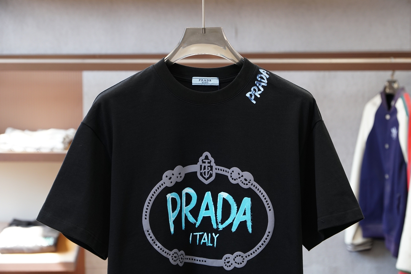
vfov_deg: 16.0
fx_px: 976
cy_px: 137
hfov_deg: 23.8
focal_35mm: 86
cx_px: 206
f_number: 4
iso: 400
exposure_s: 1/125
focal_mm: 57
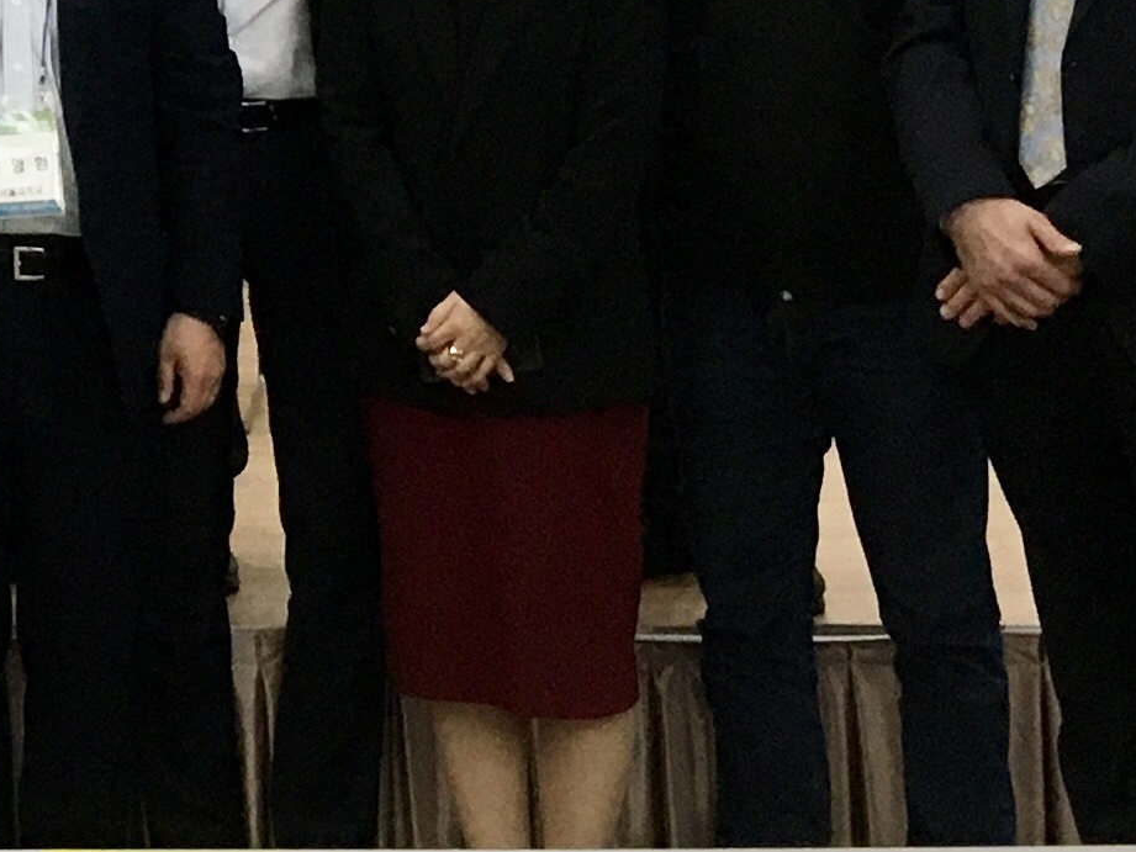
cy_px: -639
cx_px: -649
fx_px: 4168
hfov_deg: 14.3
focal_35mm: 127
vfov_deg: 11.0
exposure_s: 1/30
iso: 80
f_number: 2.2
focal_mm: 4.15
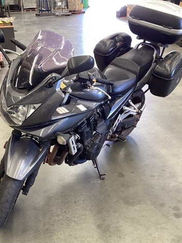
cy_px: 120
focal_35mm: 42
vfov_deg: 44.8
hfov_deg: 34.3
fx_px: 294
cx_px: 75
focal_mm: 3.3
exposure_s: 1/60
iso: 125
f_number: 2.4
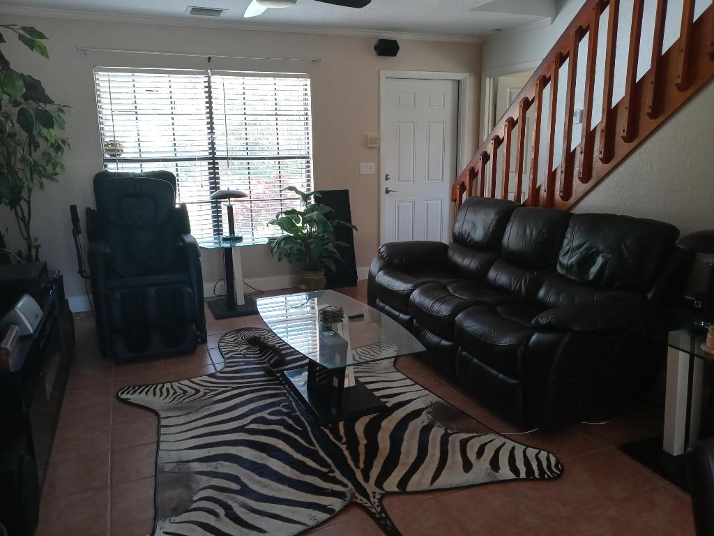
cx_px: 357
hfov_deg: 63.4
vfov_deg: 49.7
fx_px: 578
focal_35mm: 28
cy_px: 268
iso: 150
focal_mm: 3.61
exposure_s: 1/30
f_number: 1.8
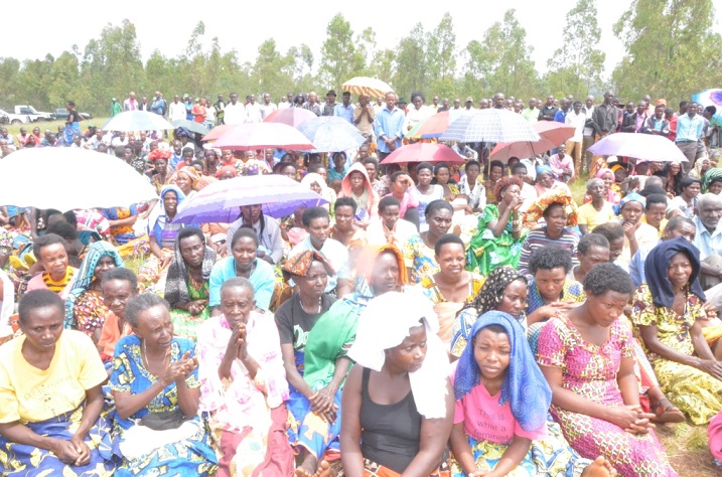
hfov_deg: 67.5
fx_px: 540
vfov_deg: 47.7
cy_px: 238
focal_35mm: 27
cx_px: 361
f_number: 22
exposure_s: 1/250
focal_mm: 18
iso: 6400
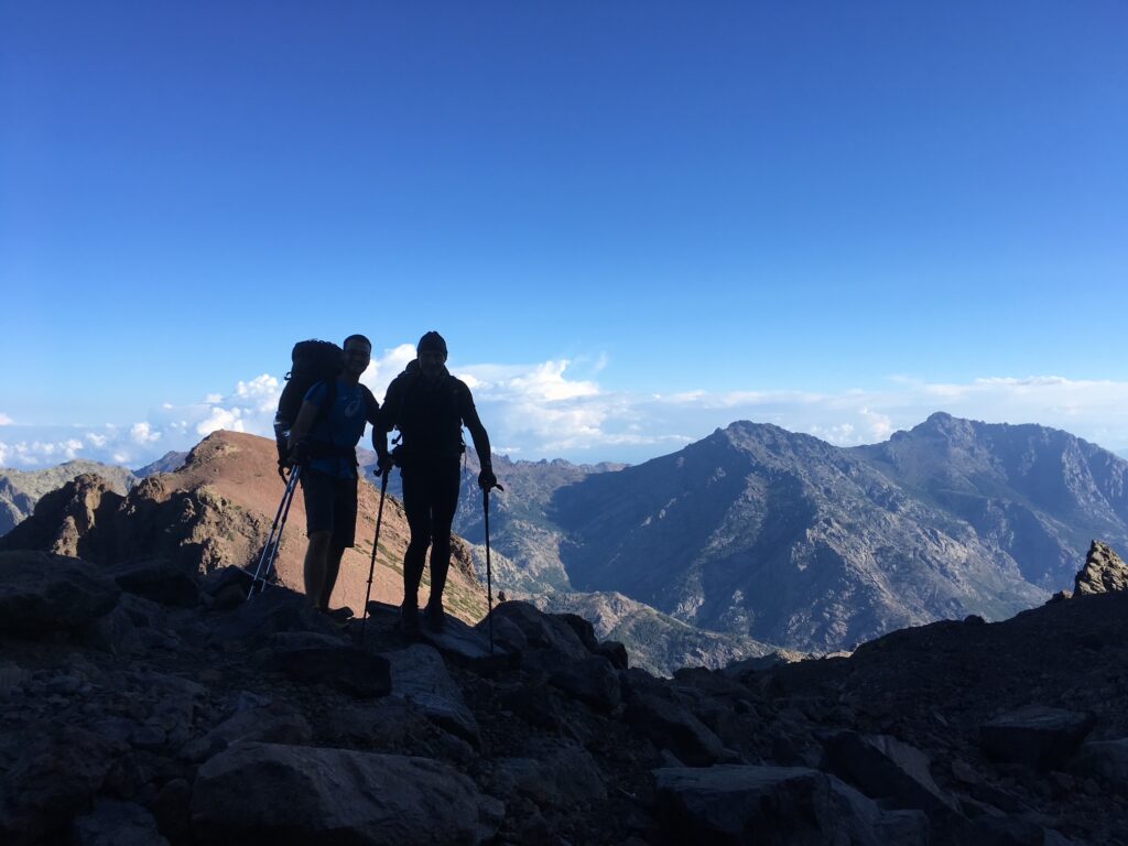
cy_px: 423
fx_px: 945
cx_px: 564
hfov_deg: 61.7
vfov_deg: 48.2
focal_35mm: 29
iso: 25
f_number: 2.2
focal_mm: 4.15
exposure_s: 1/1241
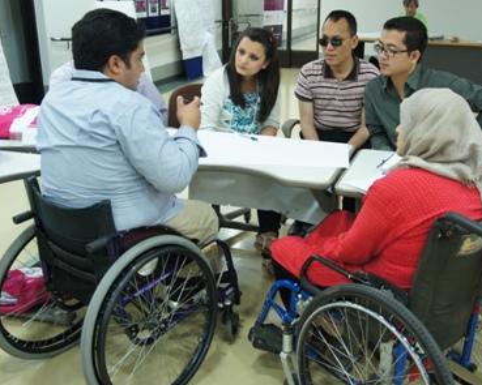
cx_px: 282
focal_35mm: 41
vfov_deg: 36.5
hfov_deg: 44.6
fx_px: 585
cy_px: 193
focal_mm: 24
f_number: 4
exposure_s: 1/40
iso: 640
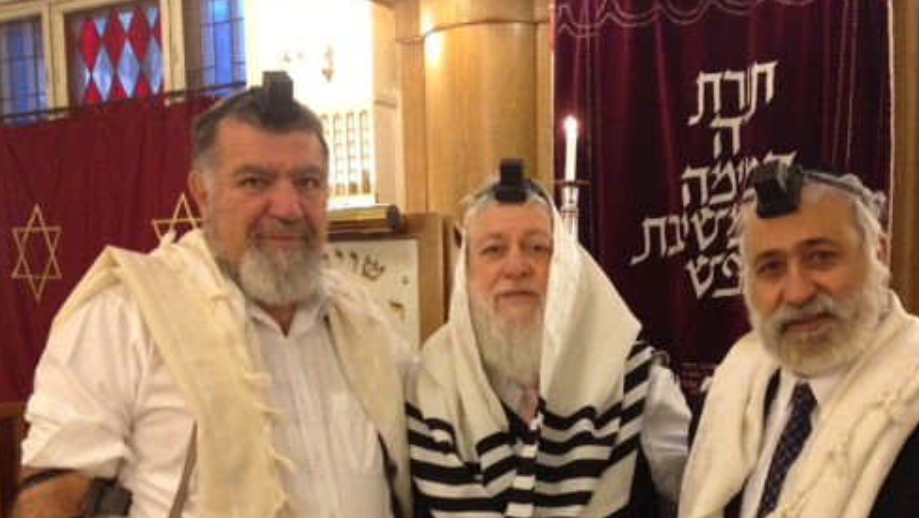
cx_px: 561
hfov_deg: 41.1
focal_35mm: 50
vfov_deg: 23.5
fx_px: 1219
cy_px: 445
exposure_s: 1/20
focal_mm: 4.28
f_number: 2.4
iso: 320
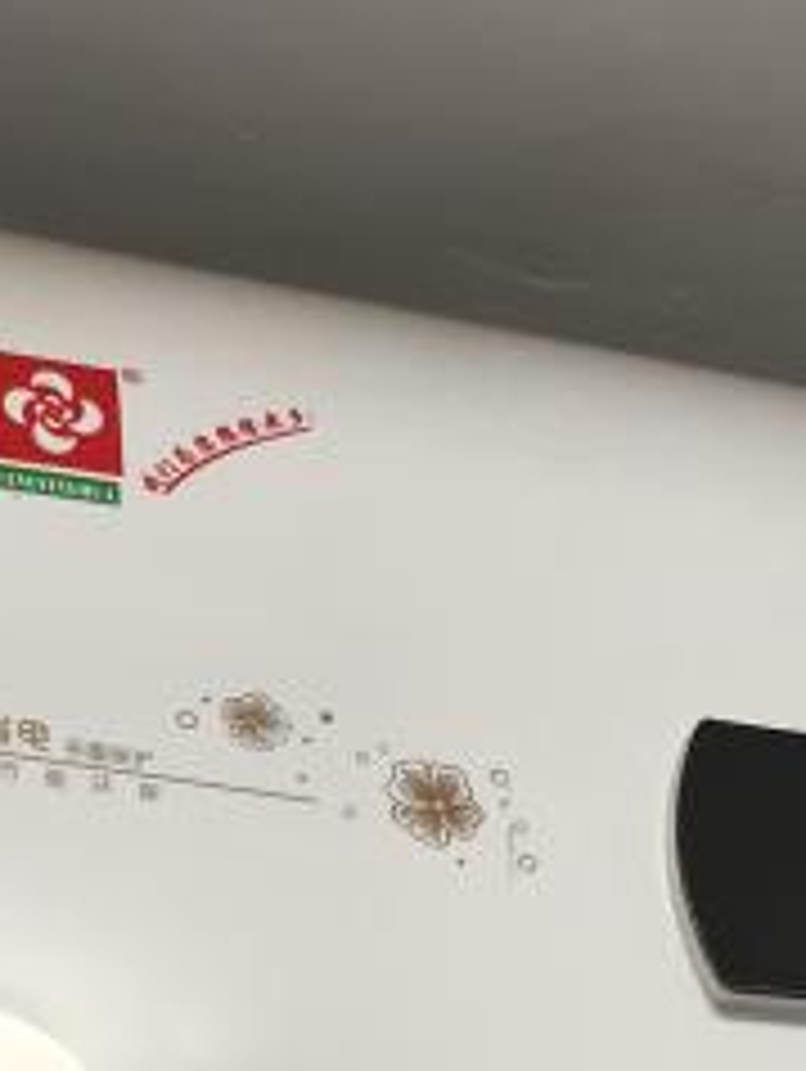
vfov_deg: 17.0
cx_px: 338
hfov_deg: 14.4
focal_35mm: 103
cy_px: 1676
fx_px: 3192
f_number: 1.57
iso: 443
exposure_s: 1/100
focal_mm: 5.6
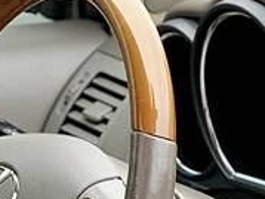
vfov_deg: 6.3
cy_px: 307
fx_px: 1783
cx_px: 361
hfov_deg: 8.4
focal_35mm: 233
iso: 125
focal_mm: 6
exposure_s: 1/66
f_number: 2.4
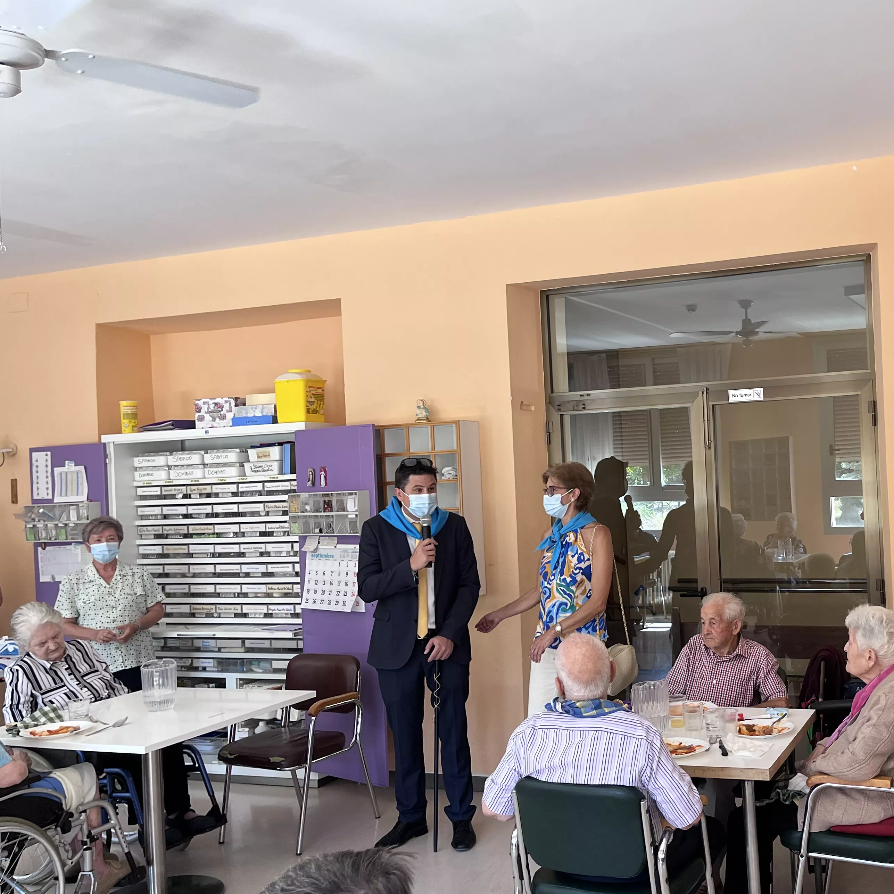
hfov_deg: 44.4
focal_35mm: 36
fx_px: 1052
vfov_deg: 46.0
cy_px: 482
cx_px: 678
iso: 125
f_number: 1.6
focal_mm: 5.1
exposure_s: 1/121
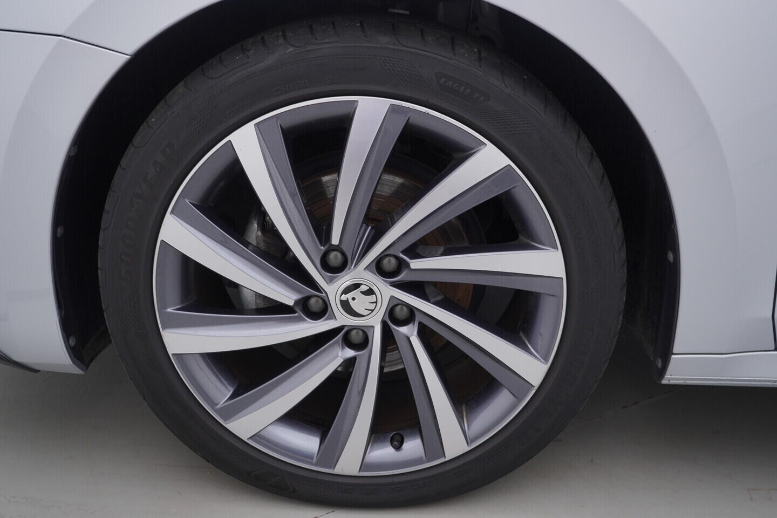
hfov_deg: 53.1
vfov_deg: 36.9
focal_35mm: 36
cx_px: 388
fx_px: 777
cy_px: 259
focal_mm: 24
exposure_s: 1/80
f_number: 4
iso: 125
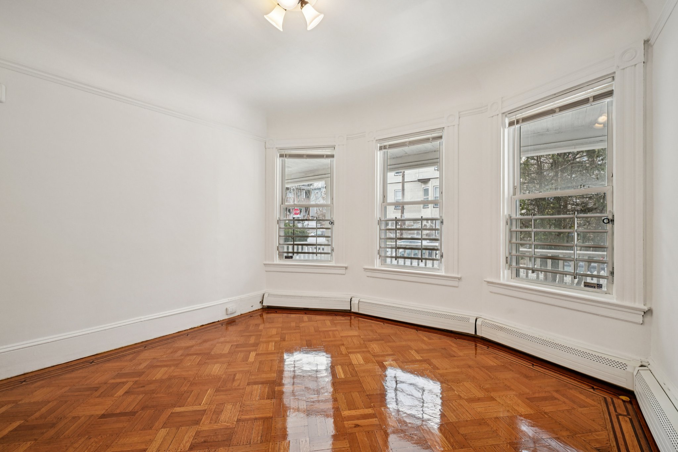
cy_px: 226
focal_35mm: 16
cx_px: 339
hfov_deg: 96.7
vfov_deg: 73.7
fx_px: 301
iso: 400
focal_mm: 16
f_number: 8
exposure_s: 1/40
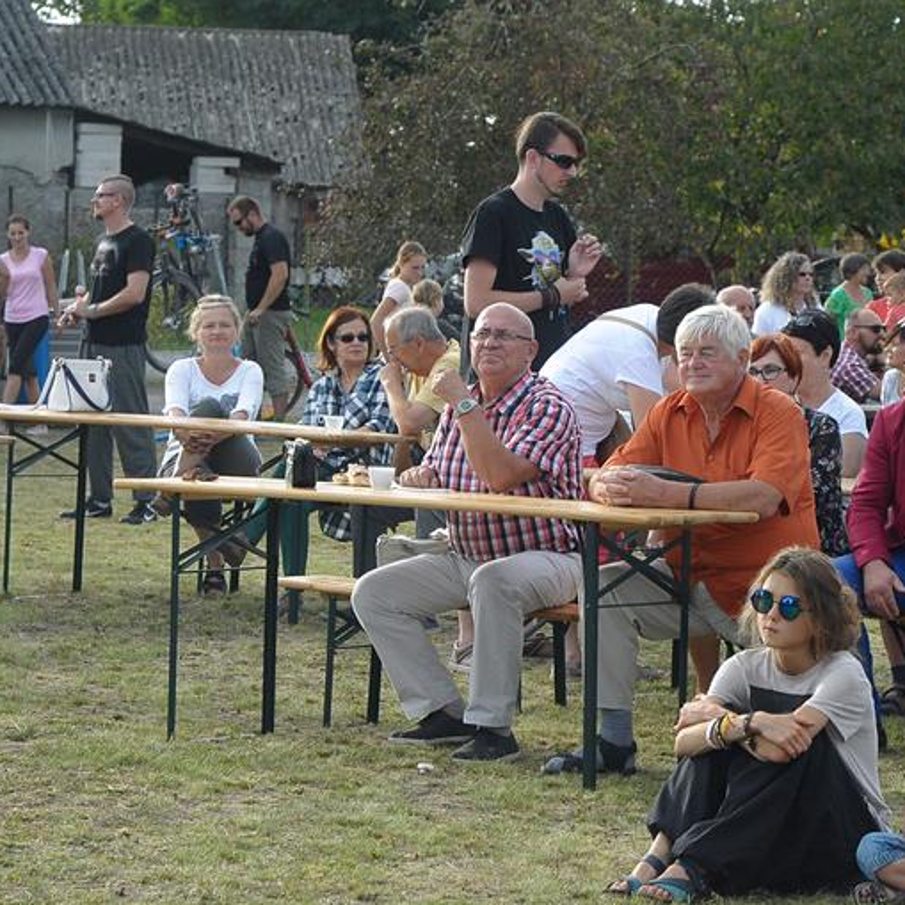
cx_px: 633
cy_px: 472
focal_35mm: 149
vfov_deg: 11.7
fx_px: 4407
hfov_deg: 11.7
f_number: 6.3
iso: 800
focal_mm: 70
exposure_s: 1/640
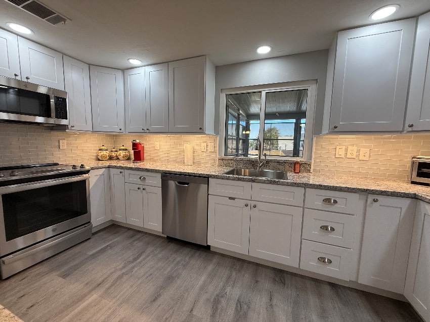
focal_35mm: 14
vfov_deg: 85.6
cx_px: 215
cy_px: 161
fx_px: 174
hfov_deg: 102.1
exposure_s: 1/120
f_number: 2.2
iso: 125
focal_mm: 2.22
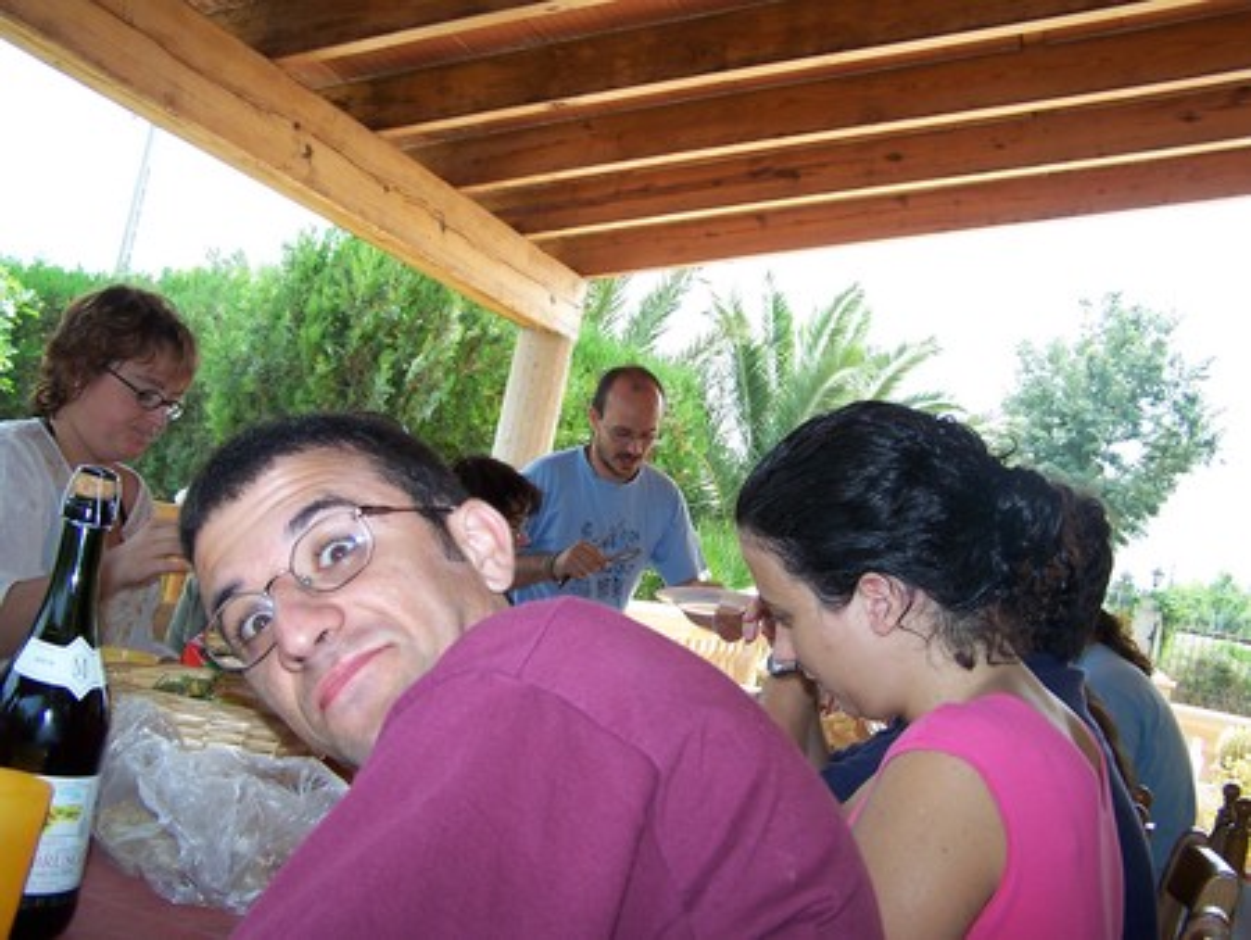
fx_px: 1374
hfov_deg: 49.0
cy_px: 470
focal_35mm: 38
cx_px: 626
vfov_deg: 37.8
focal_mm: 6.3
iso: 80
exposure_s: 1/160
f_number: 2.8
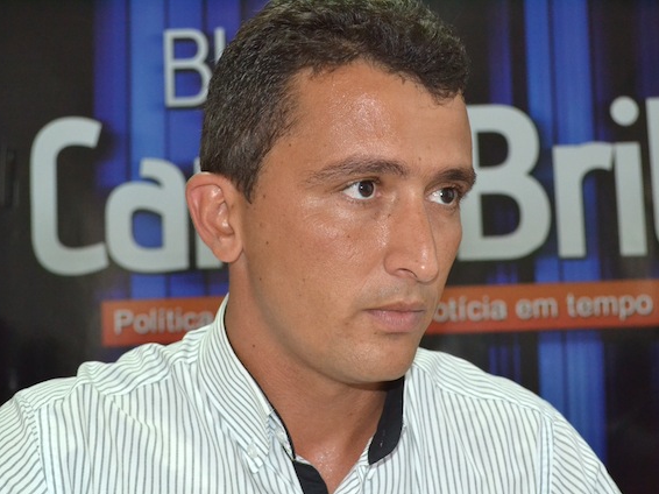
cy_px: 248
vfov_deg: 23.6
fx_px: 1180
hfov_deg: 31.2
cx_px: 325
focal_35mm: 62
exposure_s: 1/60
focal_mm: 38
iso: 2500
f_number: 5
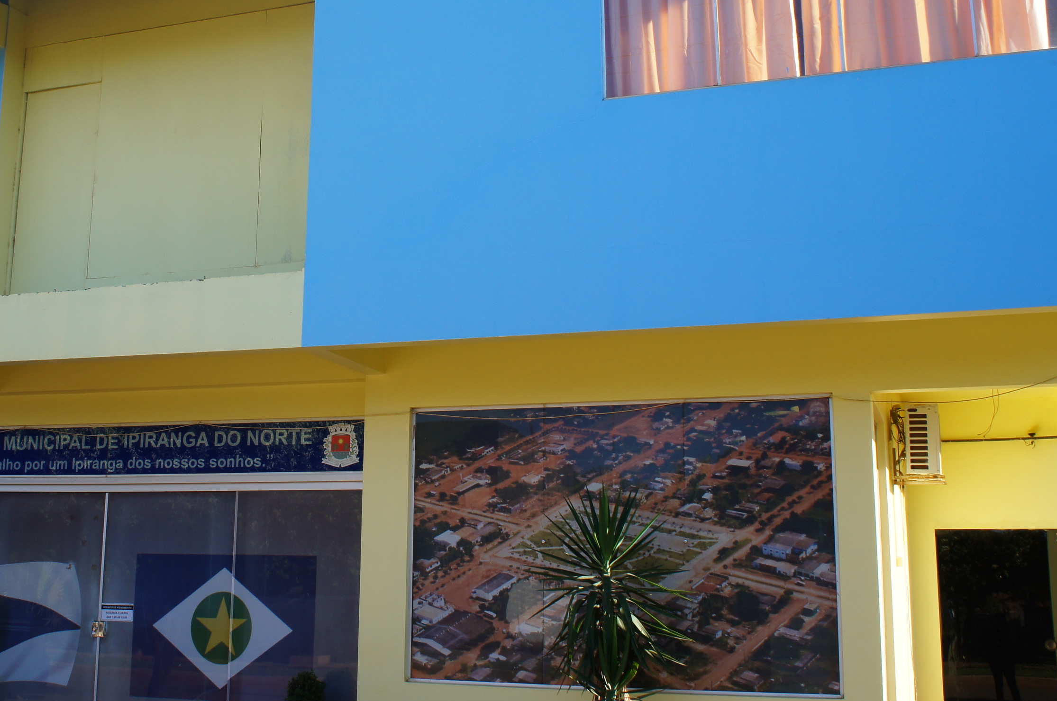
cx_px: 330
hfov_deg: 40.5
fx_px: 1407
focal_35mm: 48
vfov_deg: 27.9
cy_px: 272
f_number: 10
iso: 200
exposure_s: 1/100
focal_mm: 20
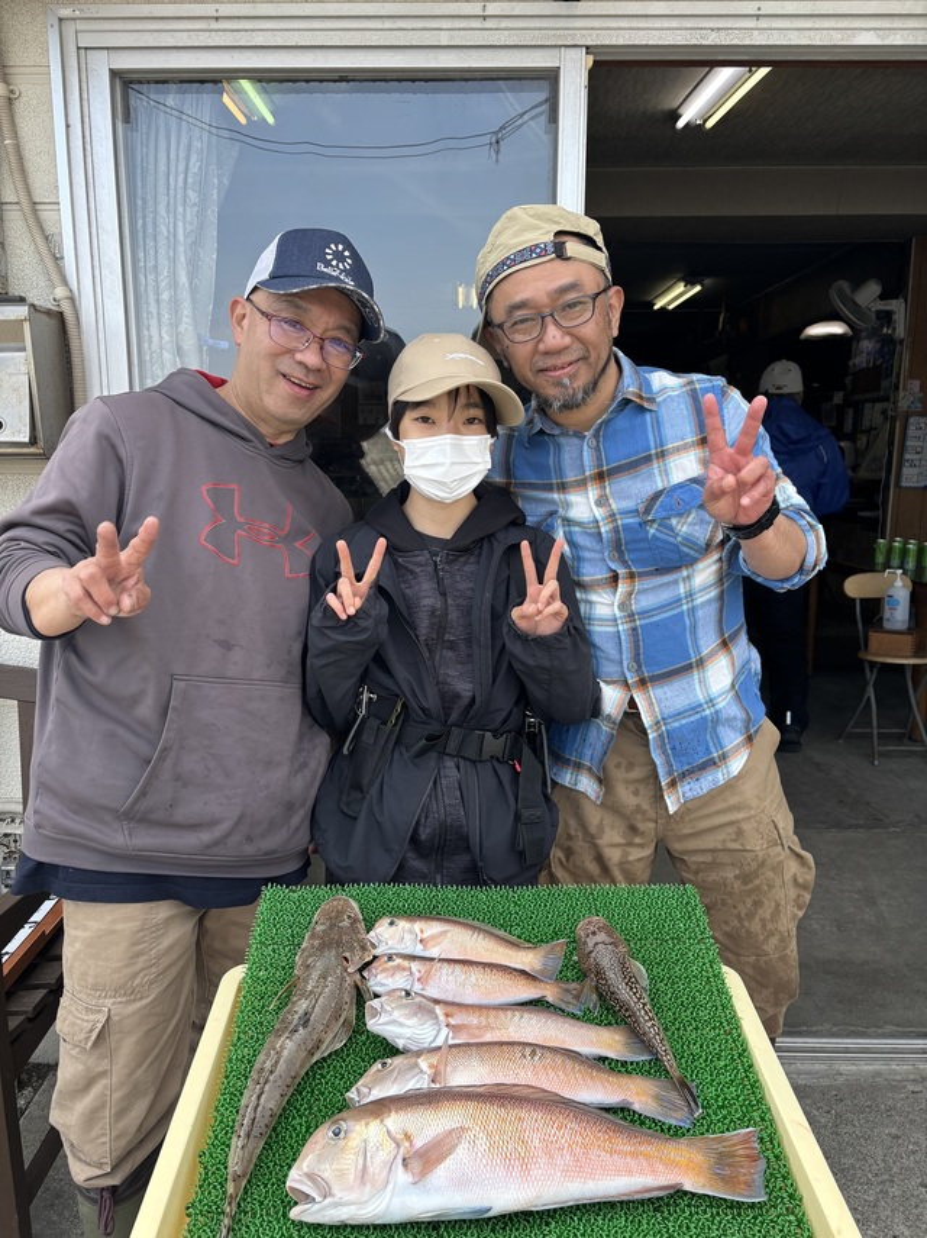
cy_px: 619
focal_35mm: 26
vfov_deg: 67.3
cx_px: 464
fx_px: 929
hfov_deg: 53.0
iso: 50
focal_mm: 5.96
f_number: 1.6
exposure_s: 1/831
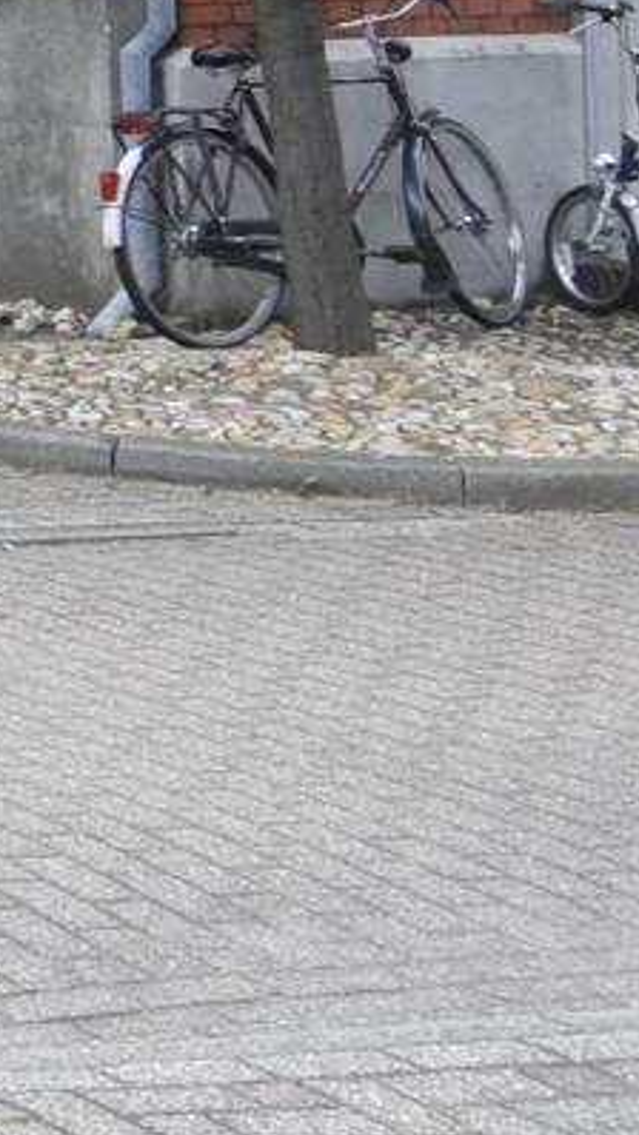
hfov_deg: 7.9
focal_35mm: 97
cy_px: -108
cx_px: -1937
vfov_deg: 20.9
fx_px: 2921
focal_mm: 12
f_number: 9
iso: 200
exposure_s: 1/125
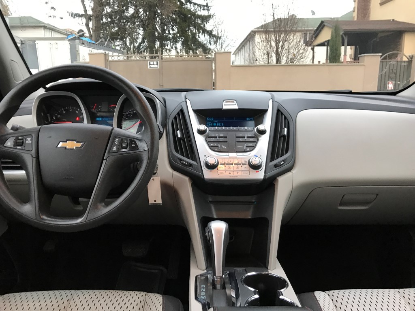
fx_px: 336
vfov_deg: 49.7
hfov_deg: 63.4
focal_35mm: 28
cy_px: 156
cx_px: 208
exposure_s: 1/25
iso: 40
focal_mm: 3.99
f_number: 1.8
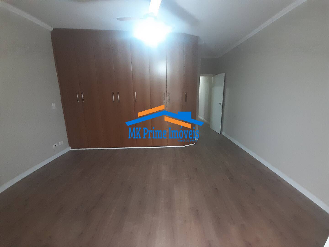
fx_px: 124
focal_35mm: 13
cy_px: 124
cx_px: 164
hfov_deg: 106.2
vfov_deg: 89.9
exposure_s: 1/25
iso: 320
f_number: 2.2
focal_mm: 1.13
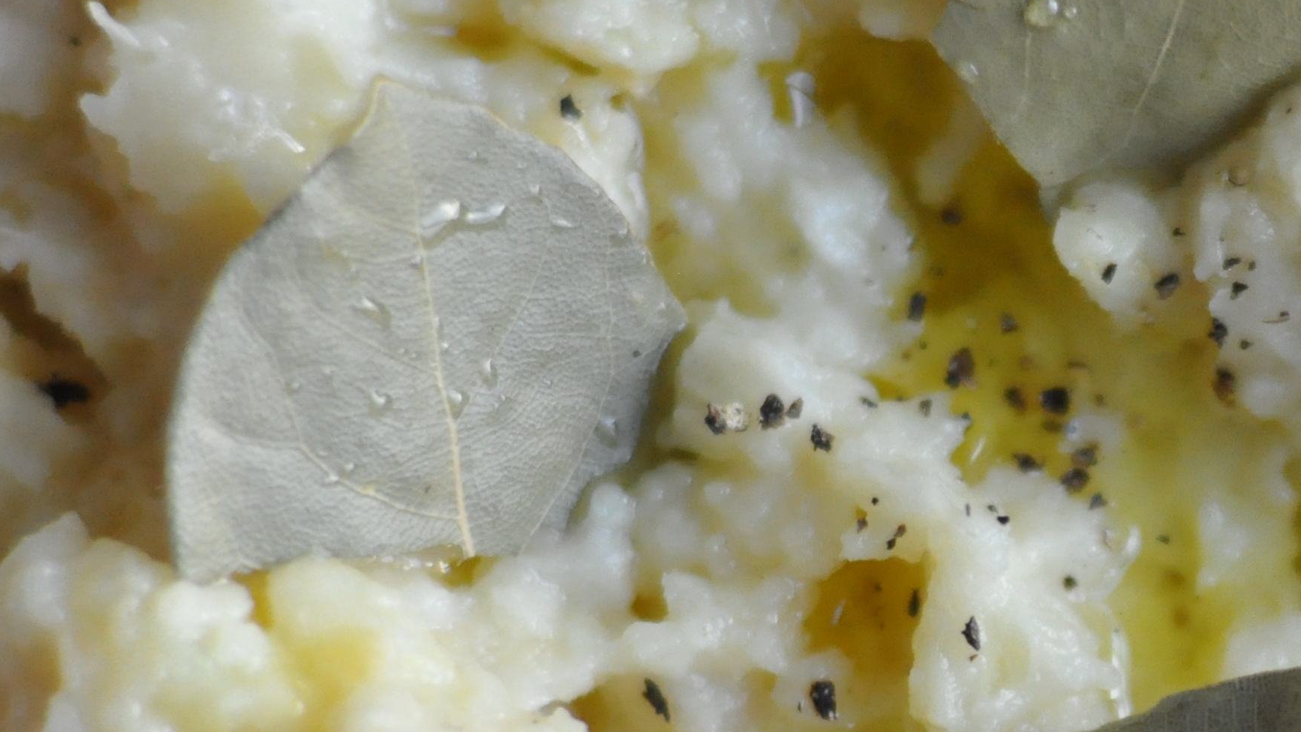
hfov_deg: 11.0
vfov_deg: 6.3
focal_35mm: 194
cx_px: 1244
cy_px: 544
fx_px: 6694
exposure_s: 1/800
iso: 1250
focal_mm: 50
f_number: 2
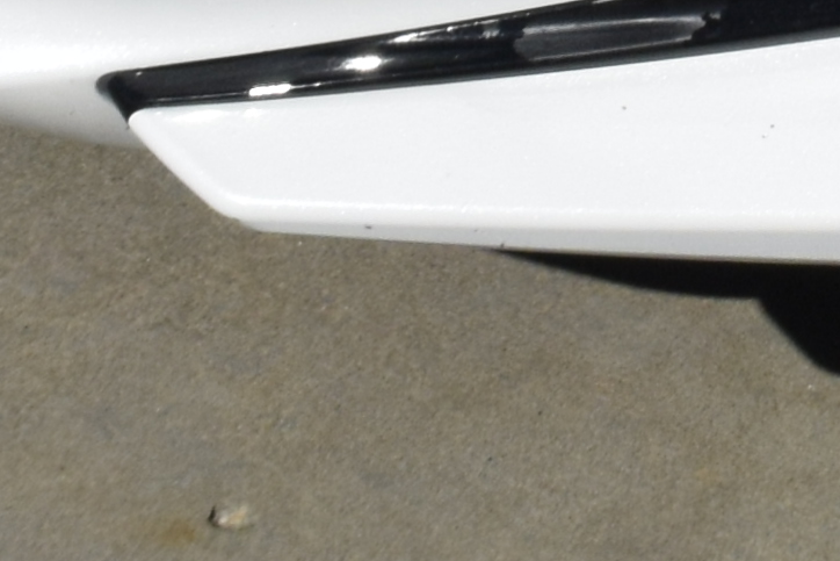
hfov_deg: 9.0
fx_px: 5227
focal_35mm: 224
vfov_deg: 5.7
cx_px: 1151
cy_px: -1141
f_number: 7.1
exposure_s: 1/800
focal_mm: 11.6
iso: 160
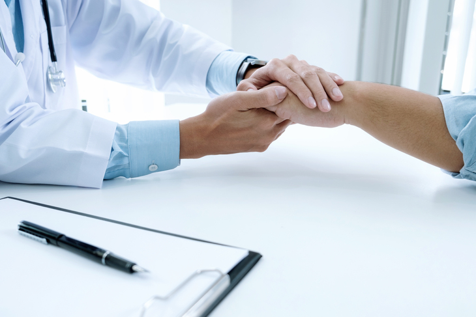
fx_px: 410
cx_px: 238
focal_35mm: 31
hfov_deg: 60.3
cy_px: 158
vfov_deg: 42.3
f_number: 3.6
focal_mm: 20.5
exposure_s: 1/180
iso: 500
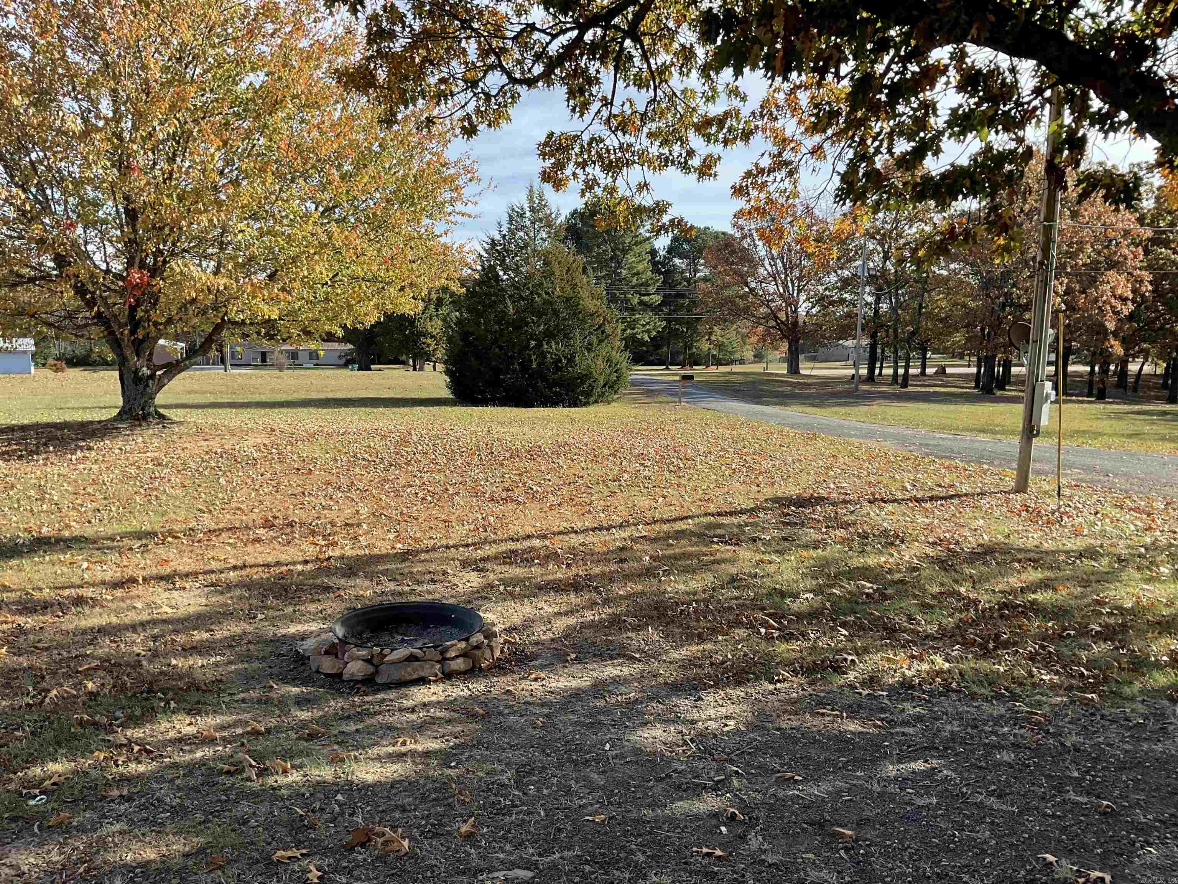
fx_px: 987
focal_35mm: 29
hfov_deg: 61.7
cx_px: 589
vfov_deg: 48.2
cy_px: 442
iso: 16
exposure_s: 1/700
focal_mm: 3
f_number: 1.8
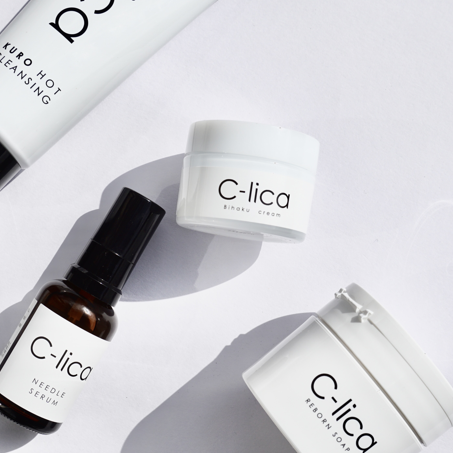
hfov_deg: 36.9
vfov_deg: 37.0
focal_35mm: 46
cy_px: 217
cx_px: 185
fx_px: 677
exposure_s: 1/800
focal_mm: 21
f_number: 8
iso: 100
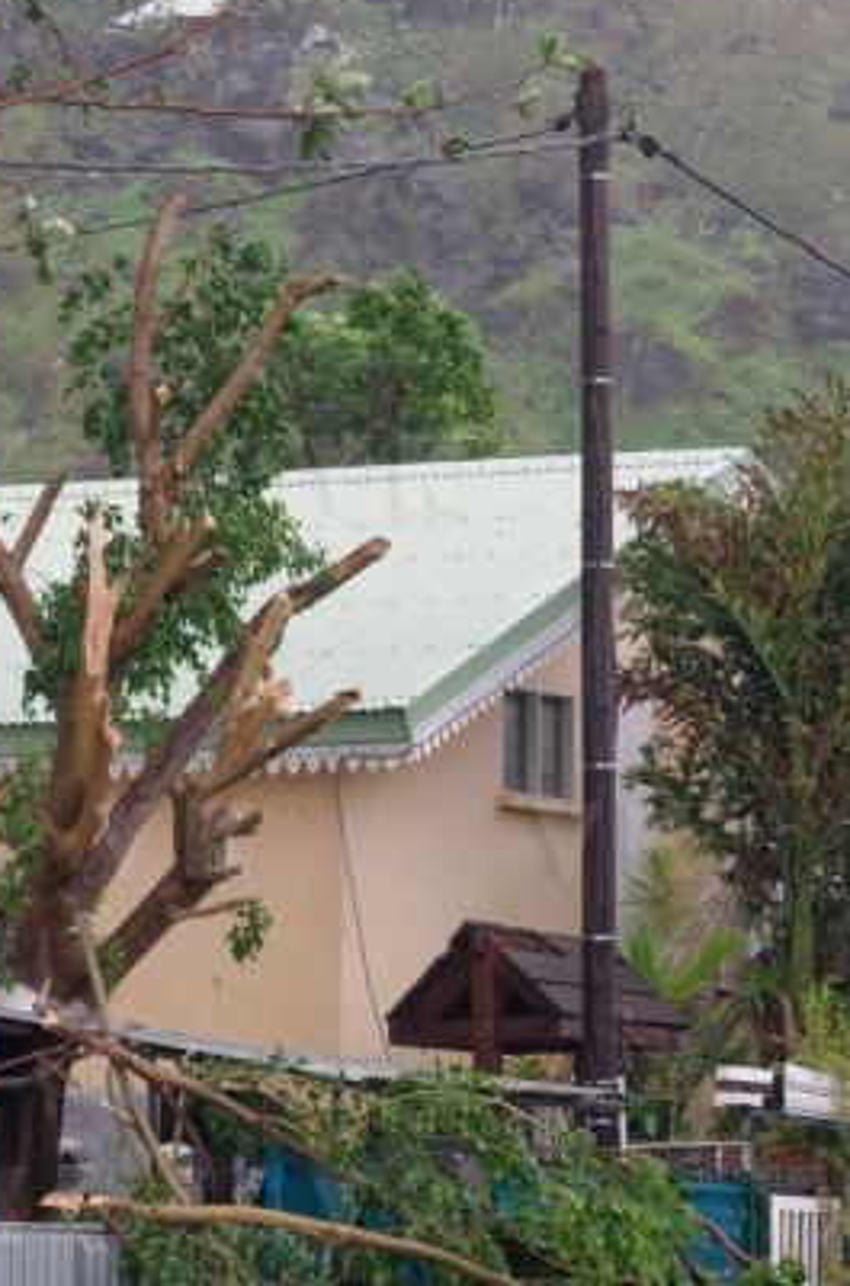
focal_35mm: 229
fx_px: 8159
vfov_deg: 9.0
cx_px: 387
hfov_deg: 6.0
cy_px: 914
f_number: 8
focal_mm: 102
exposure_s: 1/400
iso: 1000
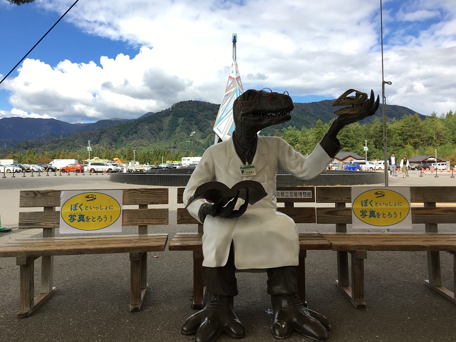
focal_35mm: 29
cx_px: 228
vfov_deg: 48.2
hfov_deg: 61.7
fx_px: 382
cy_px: 171
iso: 25
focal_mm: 4.15
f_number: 2.2
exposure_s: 1/894
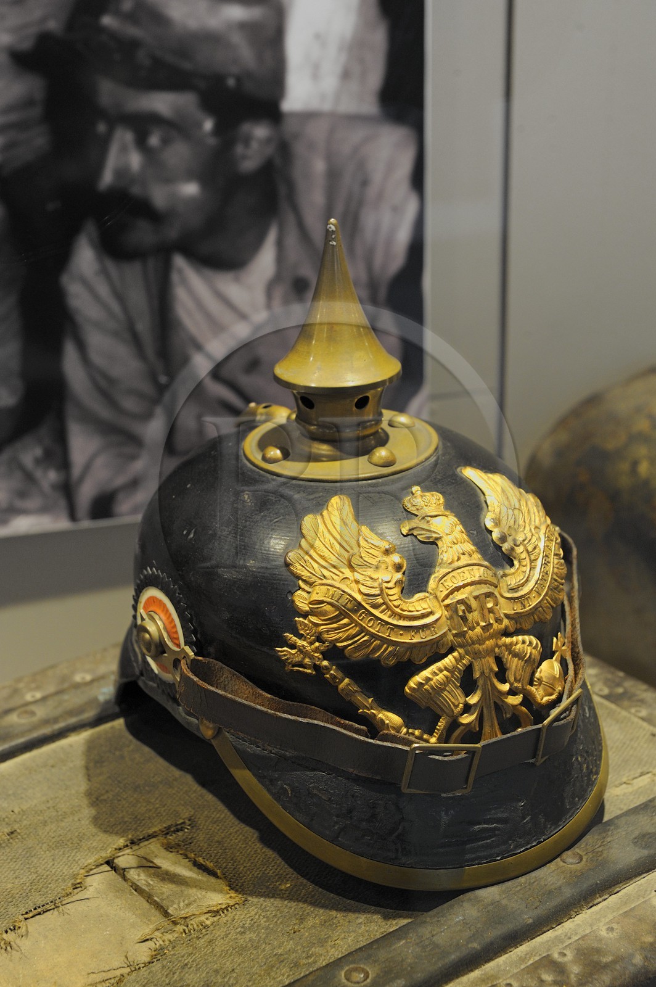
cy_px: 494
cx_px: 328
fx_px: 1643
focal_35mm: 60
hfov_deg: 22.6
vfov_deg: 33.4
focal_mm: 60
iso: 1600
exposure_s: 1/13
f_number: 6.3
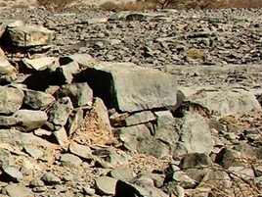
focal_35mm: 275
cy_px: 157
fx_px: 2081
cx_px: -485
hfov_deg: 6.6
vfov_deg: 5.4
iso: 50
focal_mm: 11.8
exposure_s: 1/186
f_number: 6.7
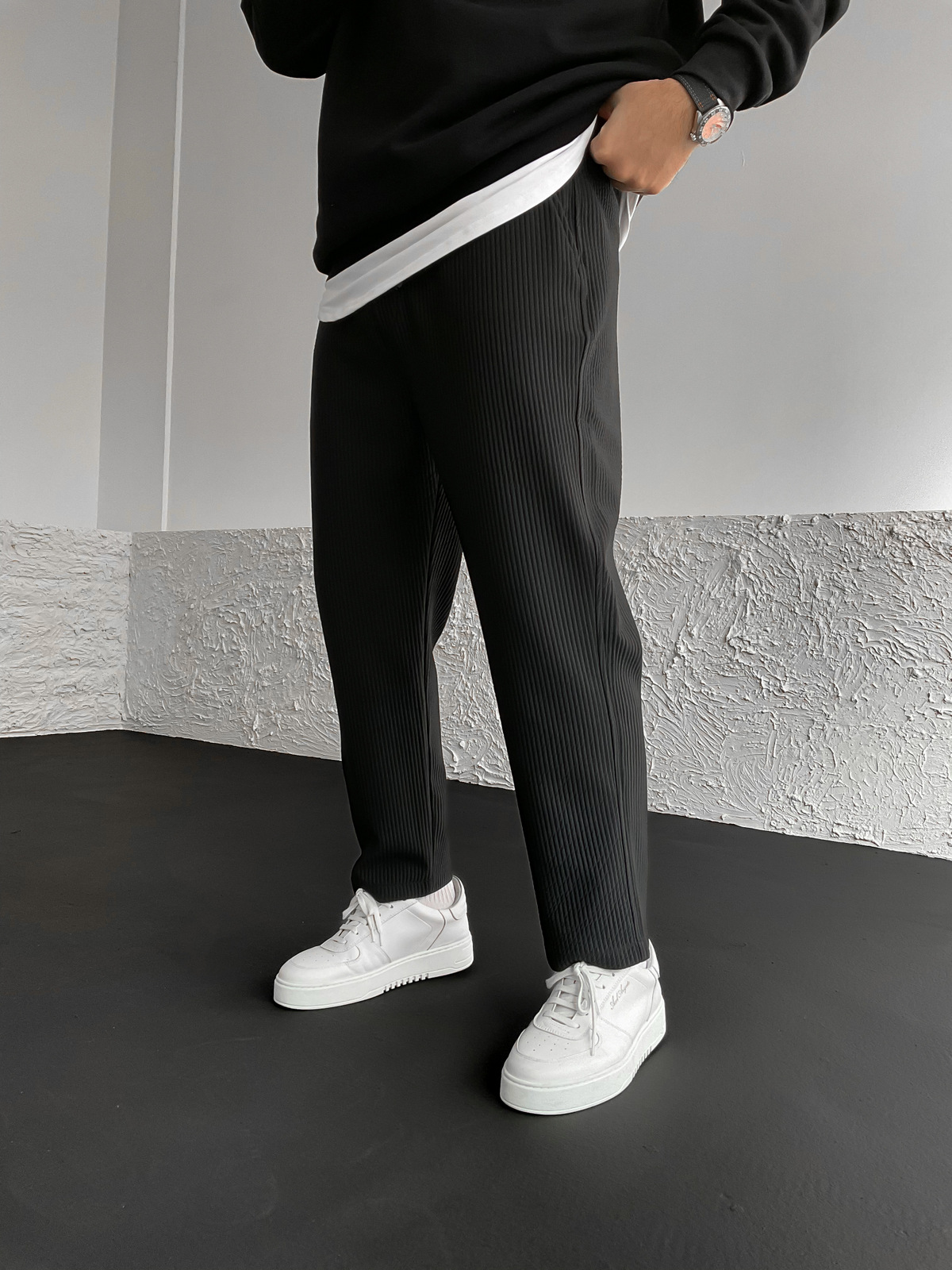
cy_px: 635
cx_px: 476
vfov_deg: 61.7
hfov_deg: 48.2
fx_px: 1063
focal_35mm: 29
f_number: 1.8
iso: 64
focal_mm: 3
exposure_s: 1/120
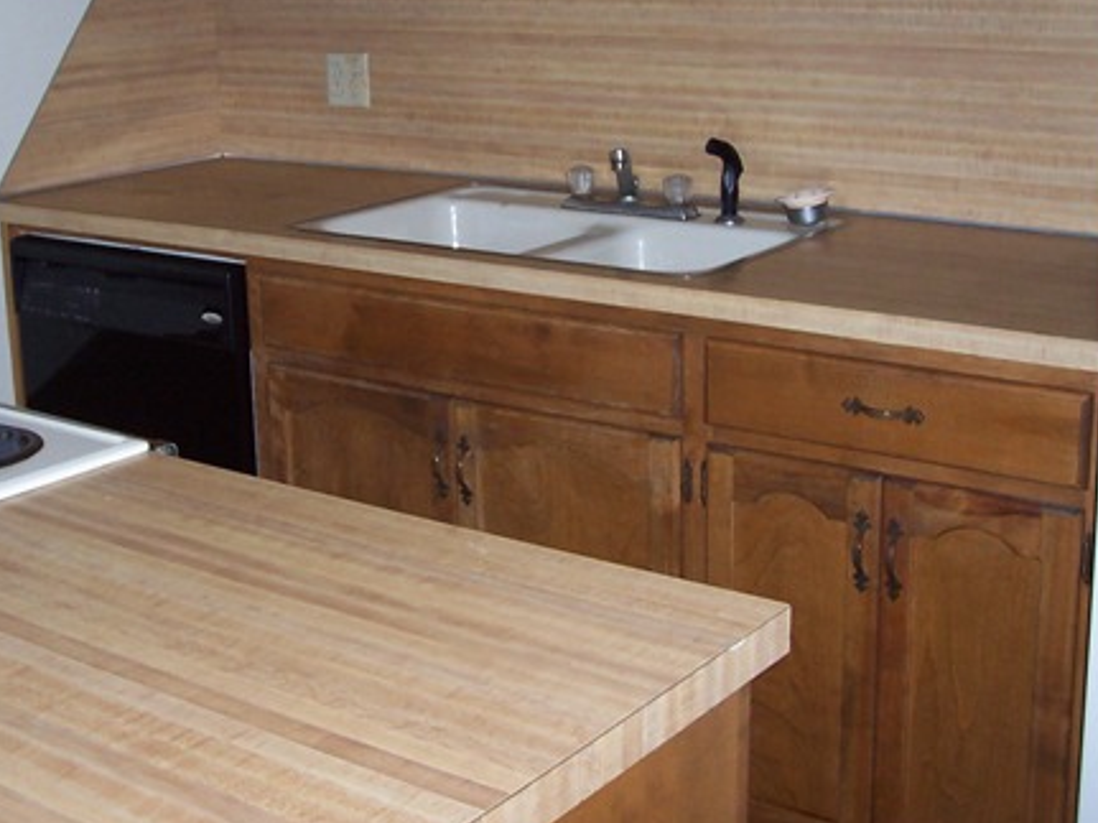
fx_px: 1744
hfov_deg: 34.9
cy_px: 278
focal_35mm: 55
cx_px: 469
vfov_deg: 26.4
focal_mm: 5.6
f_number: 2.8
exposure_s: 1/60
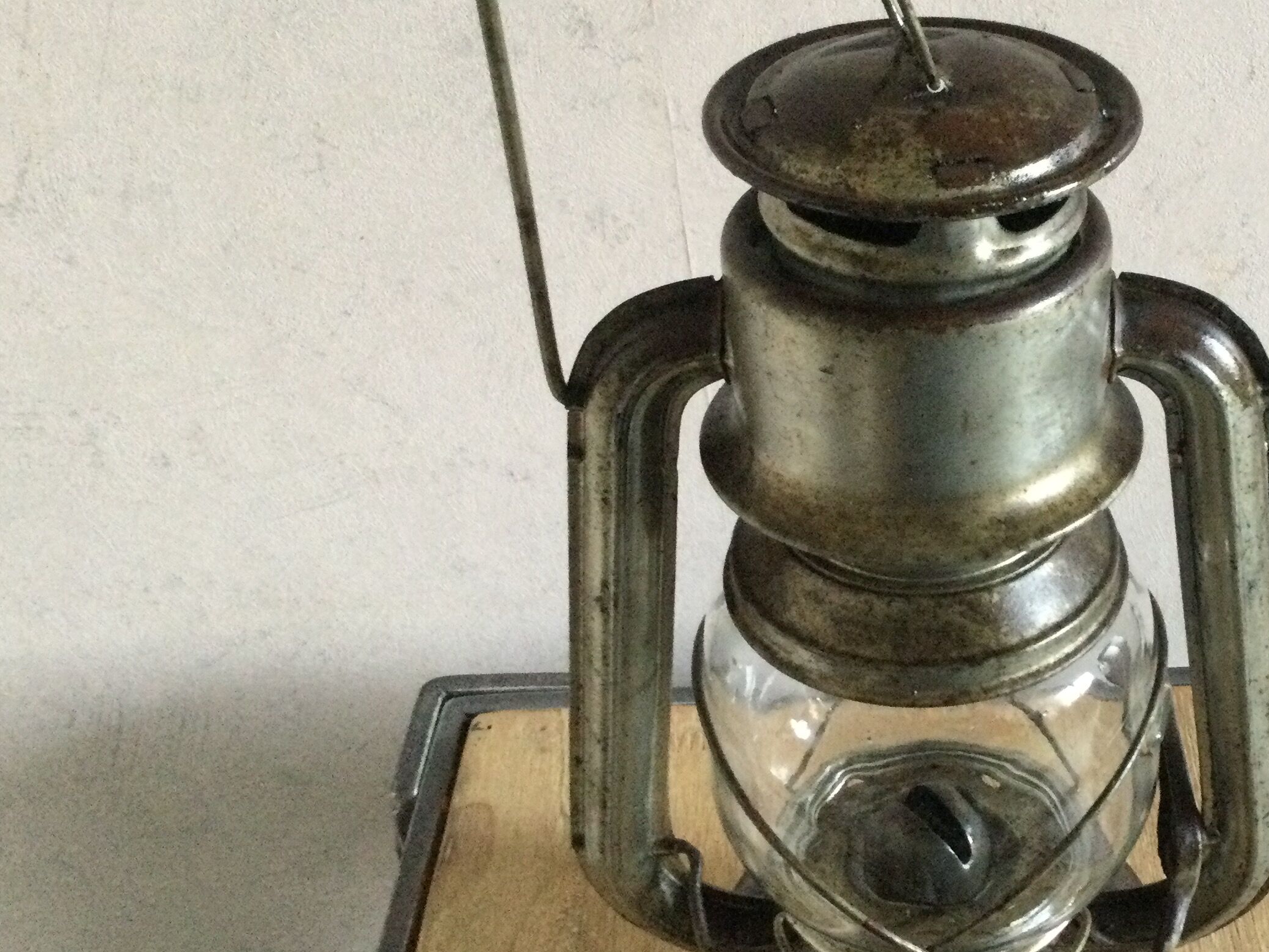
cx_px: 953
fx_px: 1796
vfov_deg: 29.6
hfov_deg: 37.9
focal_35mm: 49
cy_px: 565
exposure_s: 1/25
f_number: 2.4
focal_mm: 3.3
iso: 200
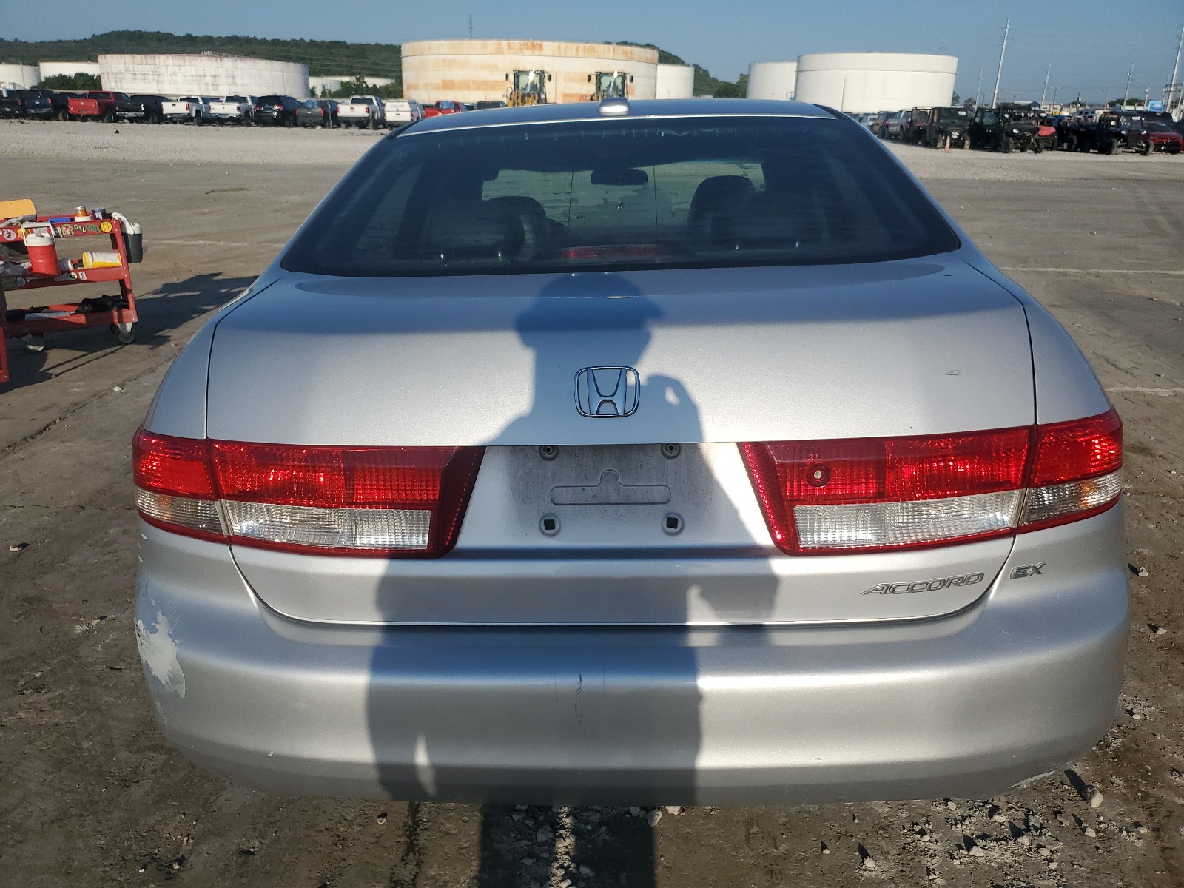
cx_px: 592
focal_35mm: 26
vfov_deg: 53.1
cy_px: 444
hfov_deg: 67.3
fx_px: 889
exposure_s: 1/5000
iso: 50
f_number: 1.5
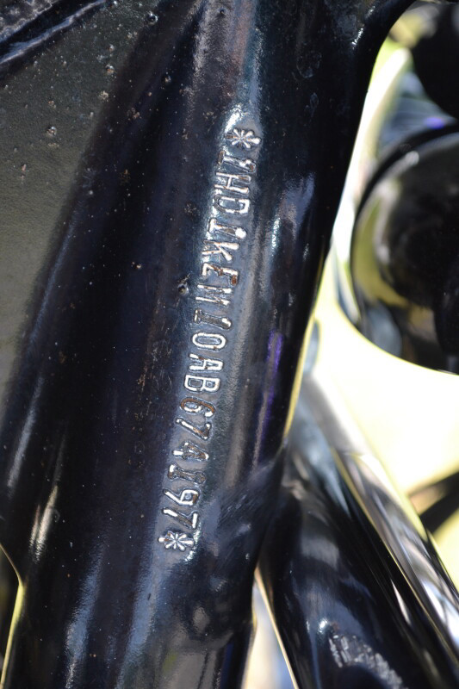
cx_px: 230
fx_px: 1578
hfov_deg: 16.5
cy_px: 344
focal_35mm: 82
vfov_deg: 24.6
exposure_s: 1/125
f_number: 5.6
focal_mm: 55
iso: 280
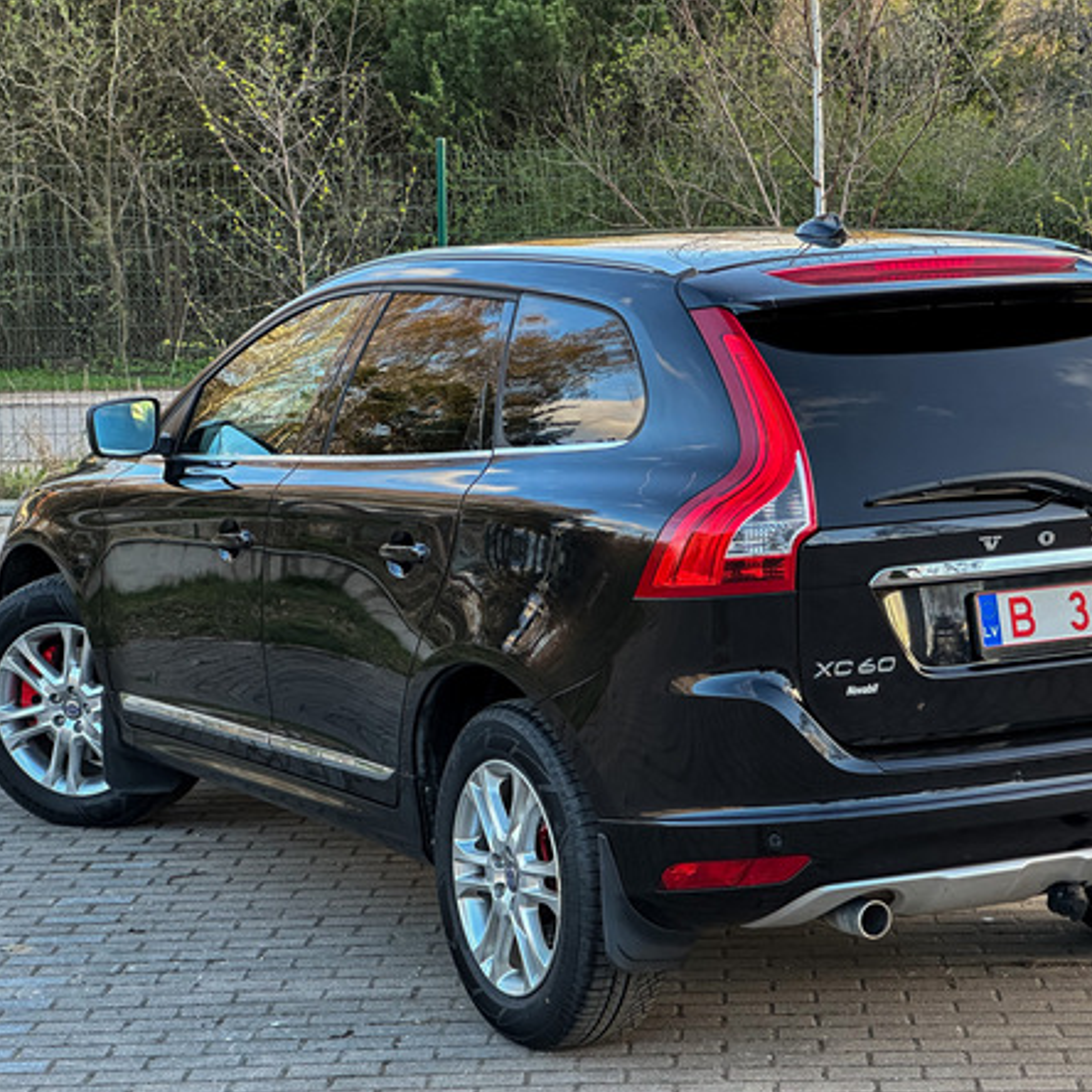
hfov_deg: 18.9
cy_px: 548
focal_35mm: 92
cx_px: 671
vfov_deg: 18.9
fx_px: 3284
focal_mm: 9
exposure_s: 1/99
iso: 160
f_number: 2.8
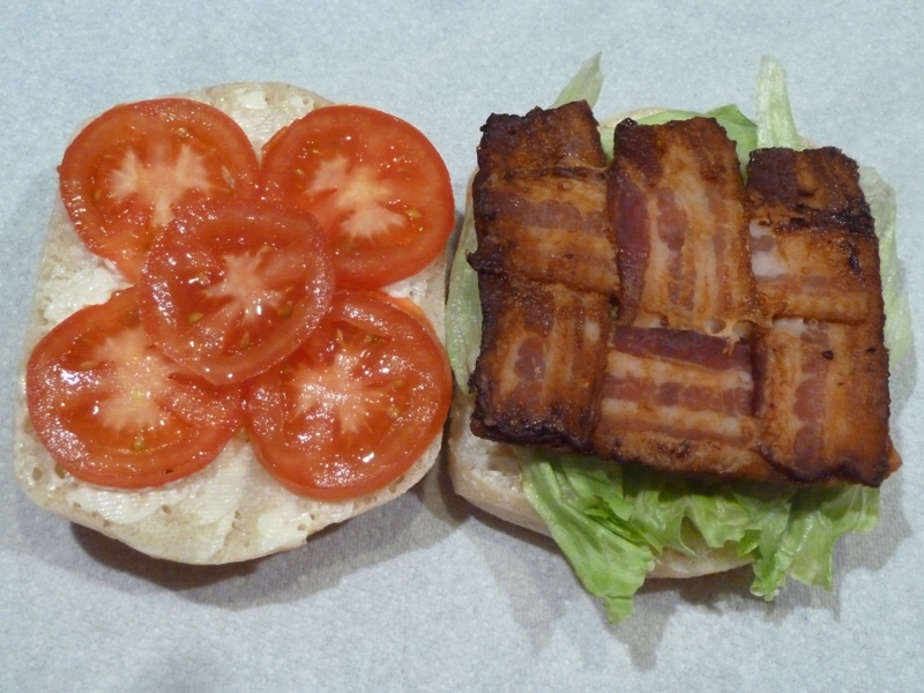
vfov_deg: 30.3
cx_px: 462
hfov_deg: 39.7
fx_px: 1281
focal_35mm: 48
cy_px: 346
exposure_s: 1/40
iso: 800
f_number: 3.8
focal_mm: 7.9
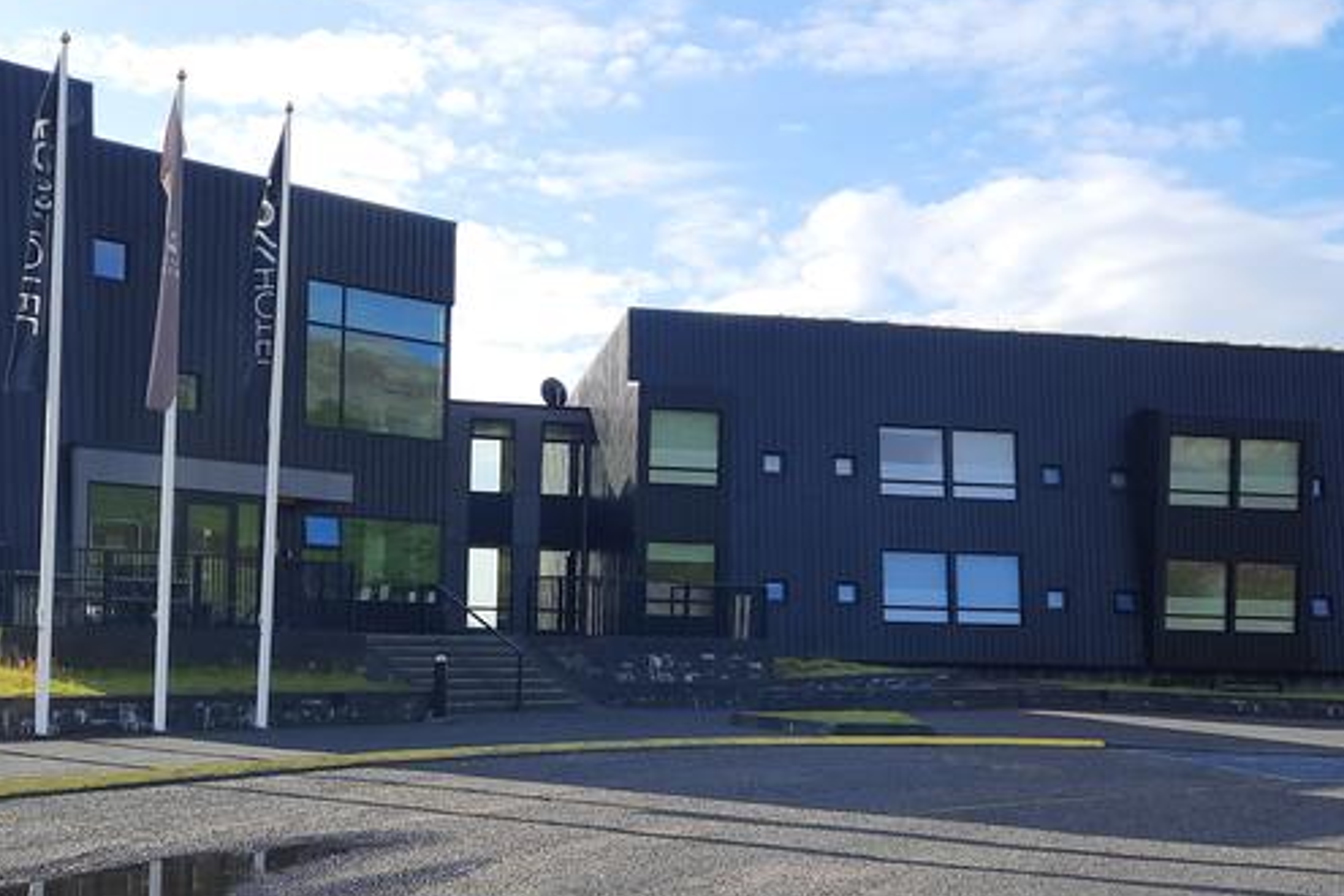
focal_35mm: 42
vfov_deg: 31.6
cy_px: 603
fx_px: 1568
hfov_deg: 46.3
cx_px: 584
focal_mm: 4.6
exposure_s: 1/771
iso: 32
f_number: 2
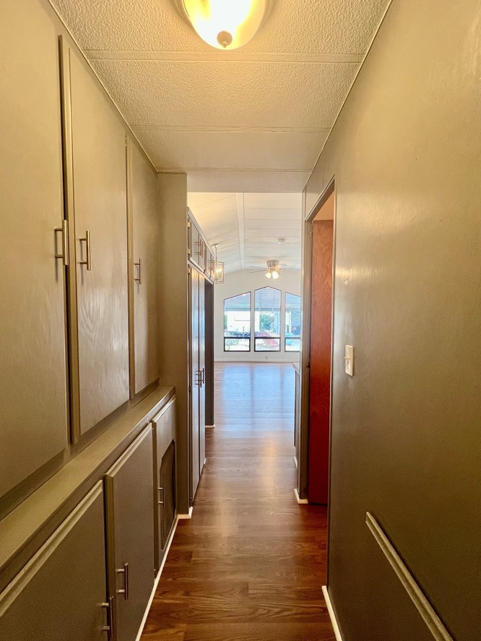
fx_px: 278
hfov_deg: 81.8
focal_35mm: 15
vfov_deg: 98.1
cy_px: 332
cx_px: 249
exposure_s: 1/120
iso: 80
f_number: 1.8
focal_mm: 1.57
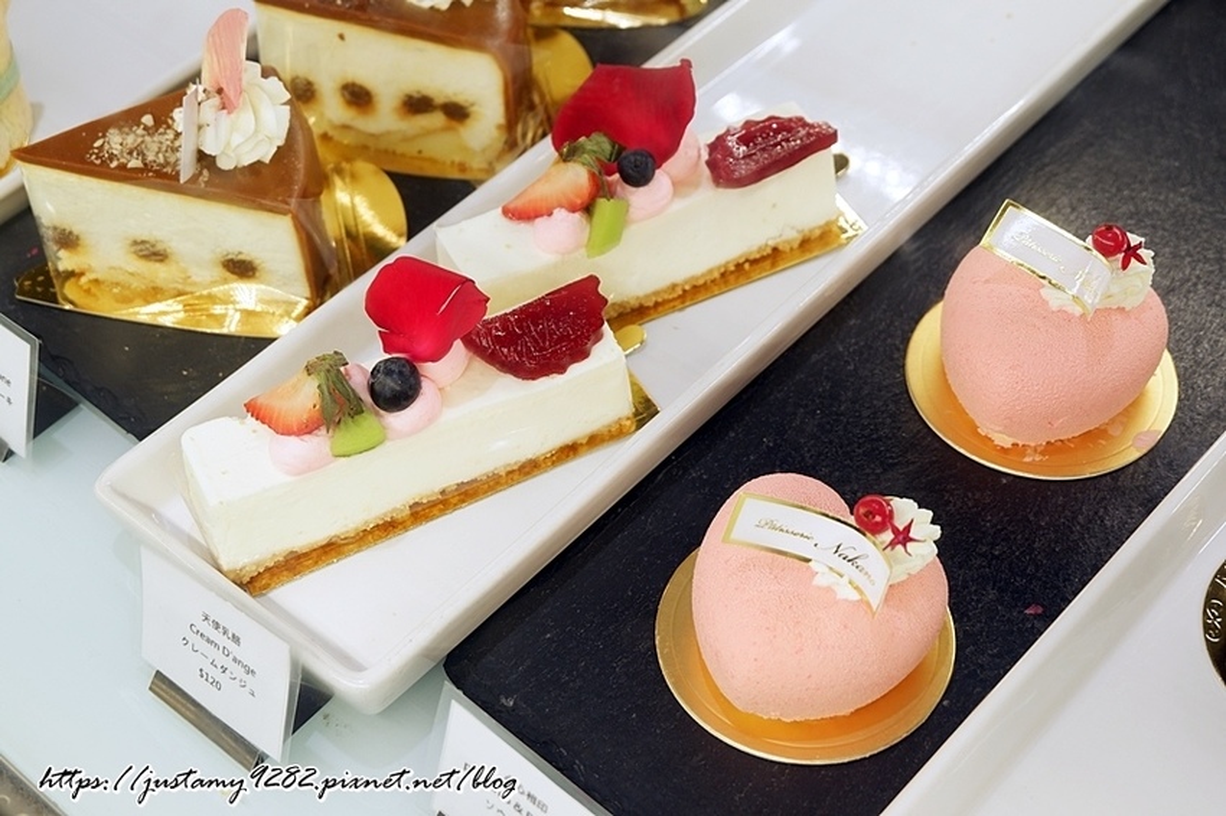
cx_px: 613
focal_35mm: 57
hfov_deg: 35.1
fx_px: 1940
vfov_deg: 23.8
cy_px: 408
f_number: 5.3
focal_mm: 38.7
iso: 500
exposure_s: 1/80
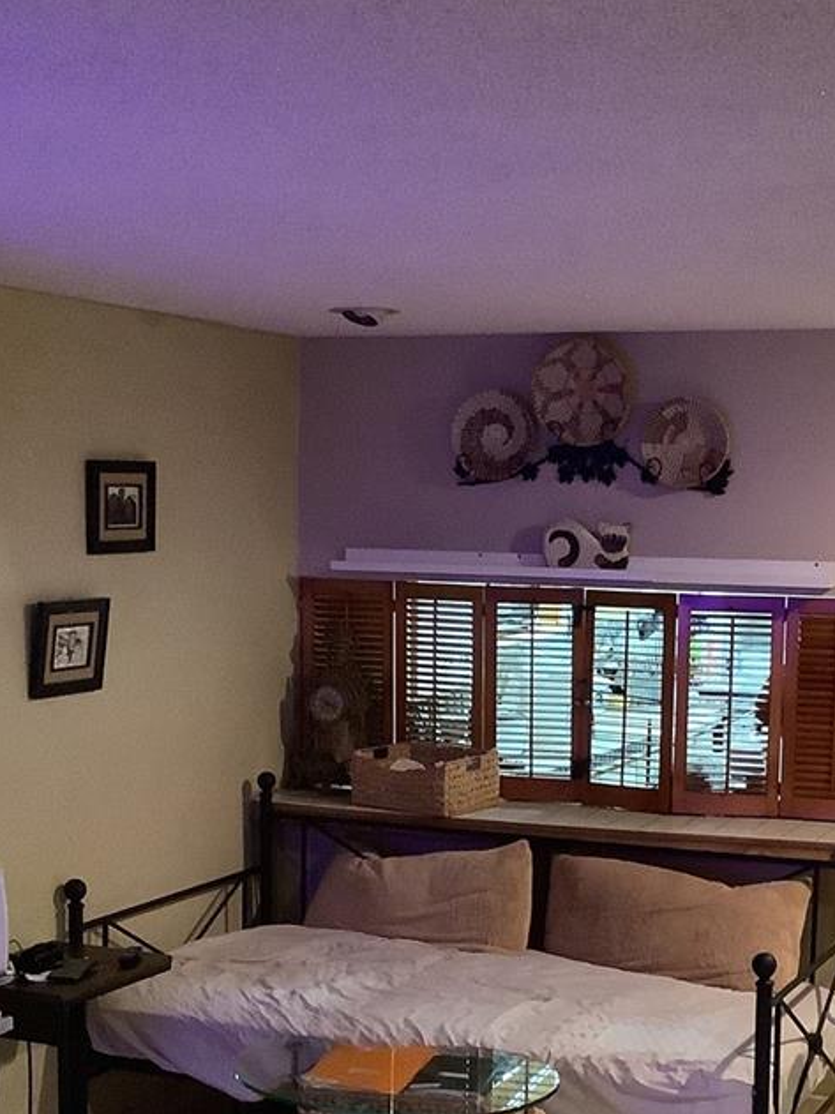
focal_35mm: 59
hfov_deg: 24.7
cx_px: 535
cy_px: 749
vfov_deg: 32.4
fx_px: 1898
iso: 640
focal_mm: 3.3
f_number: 2.4
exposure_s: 1/30
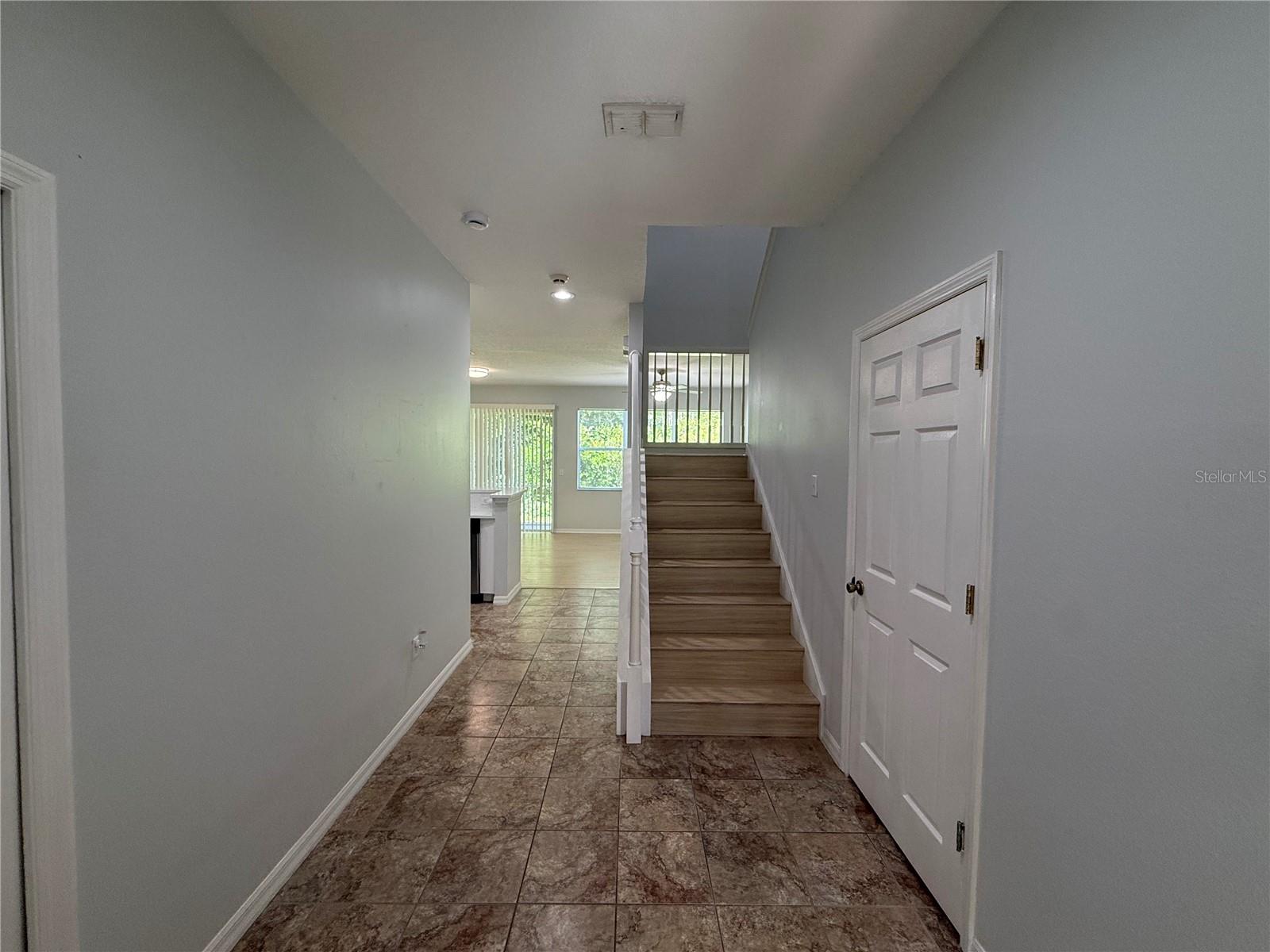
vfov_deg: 85.7
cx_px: 635
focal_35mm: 14
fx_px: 514
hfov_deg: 102.1
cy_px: 476
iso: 200
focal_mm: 2.22
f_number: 2.2
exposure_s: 1/120
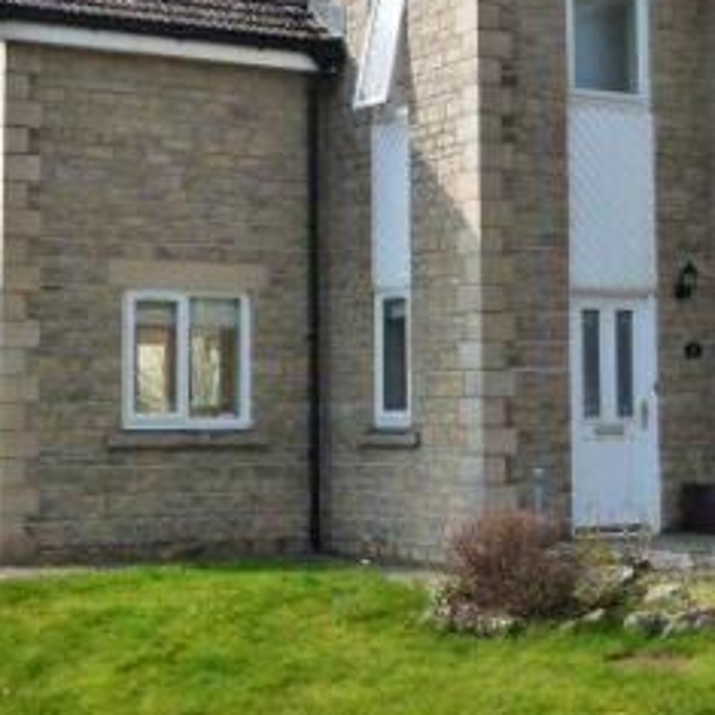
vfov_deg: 21.8
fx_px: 1846
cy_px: 233
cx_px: 488
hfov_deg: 21.8
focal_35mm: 79
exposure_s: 1/800
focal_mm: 6.5
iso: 250
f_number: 4
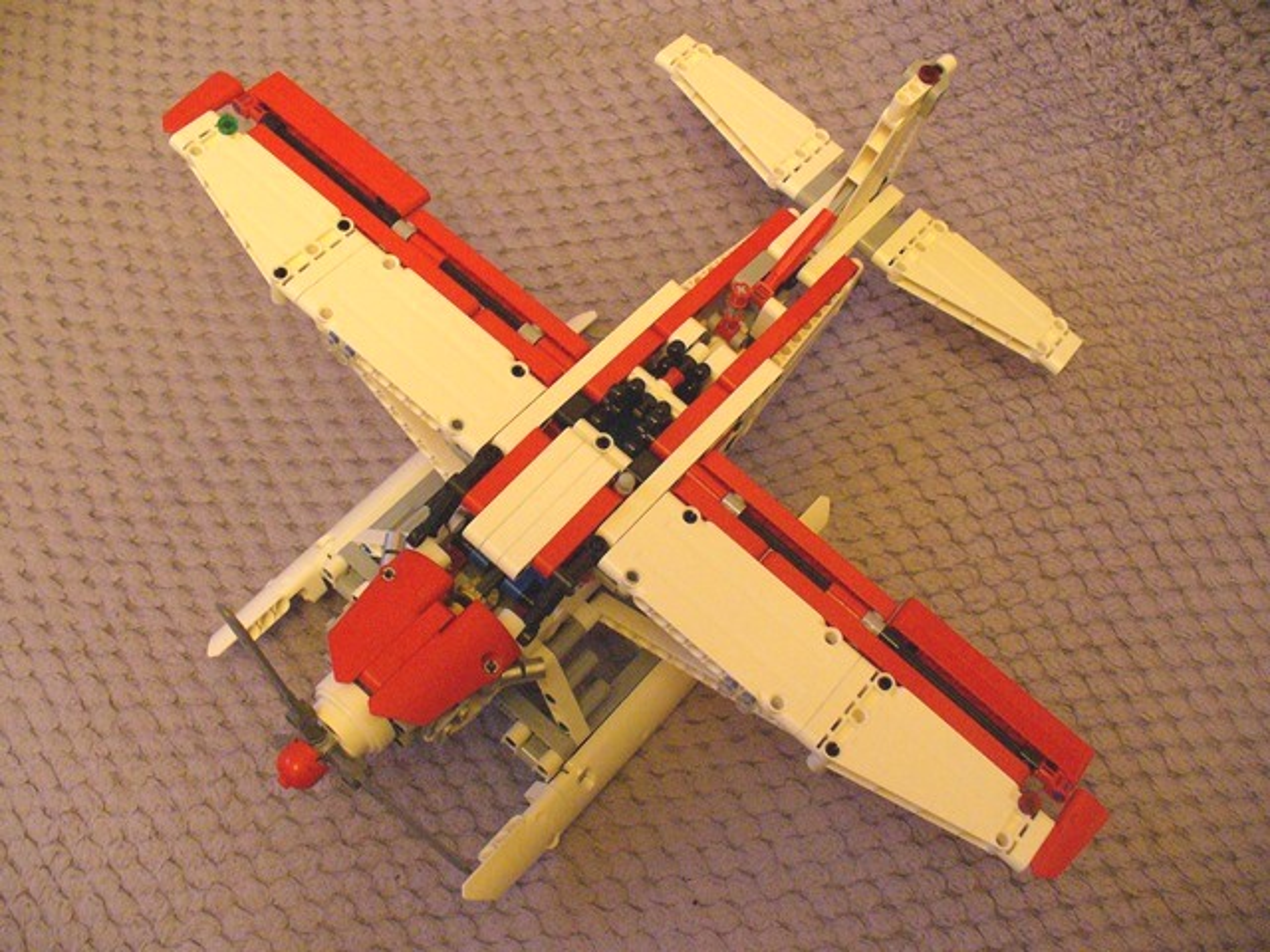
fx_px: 1357
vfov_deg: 38.7
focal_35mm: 37
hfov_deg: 50.1
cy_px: 476
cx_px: 635
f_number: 2.8
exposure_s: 1/13
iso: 400
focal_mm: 6.1
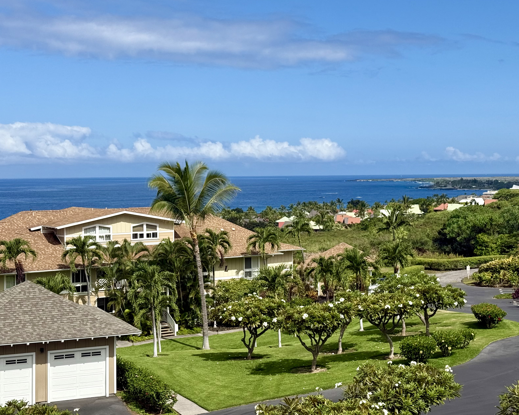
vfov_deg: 25.4
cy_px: 192
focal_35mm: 60
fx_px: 922
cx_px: 263
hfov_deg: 31.4
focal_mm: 6.76
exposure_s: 1/7143
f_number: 1.78
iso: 64
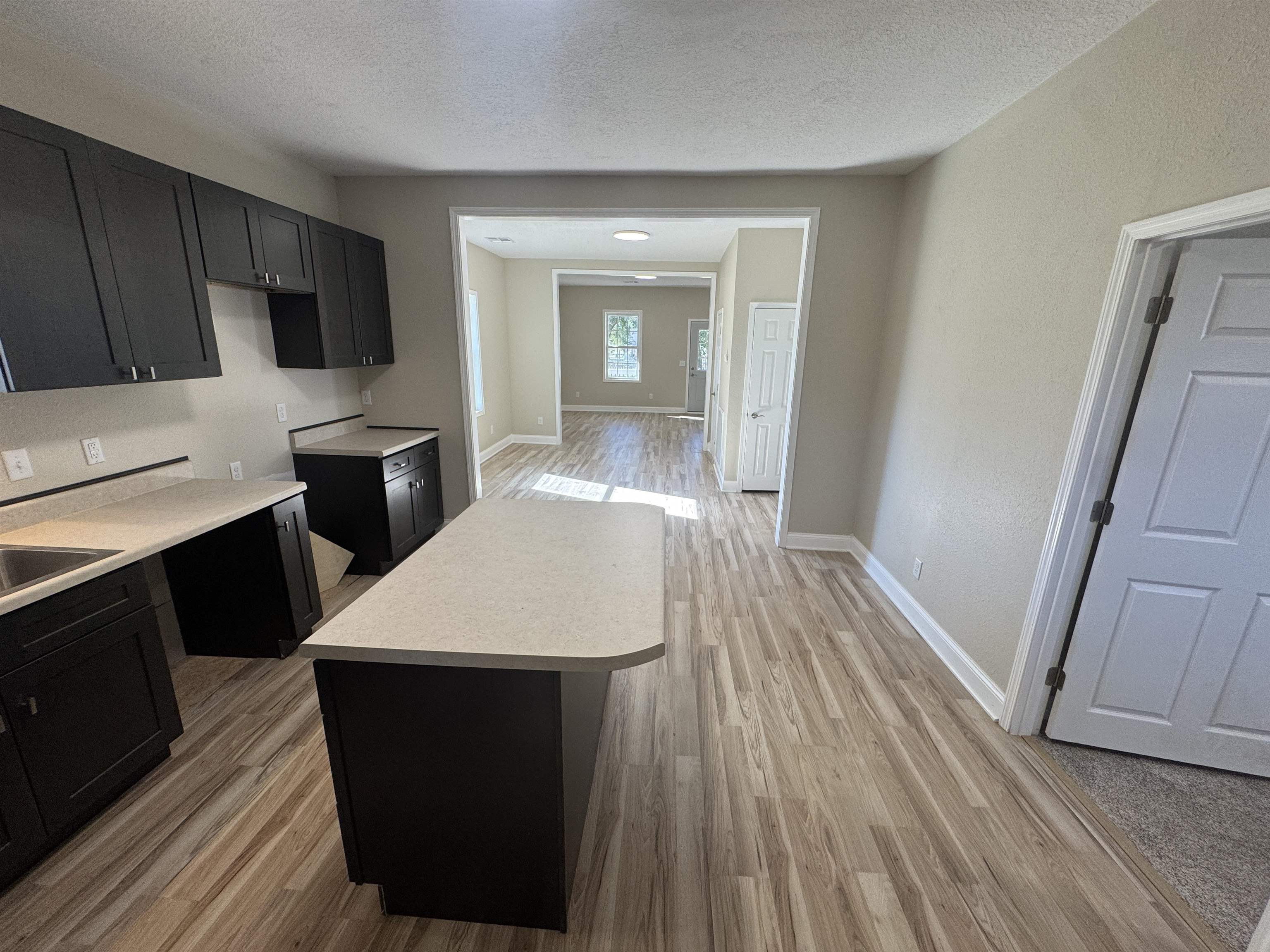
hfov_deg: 102.1
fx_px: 514
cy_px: 476
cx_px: 635
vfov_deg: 85.7
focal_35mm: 14
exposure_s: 1/120
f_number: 2.2
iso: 125
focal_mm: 2.22
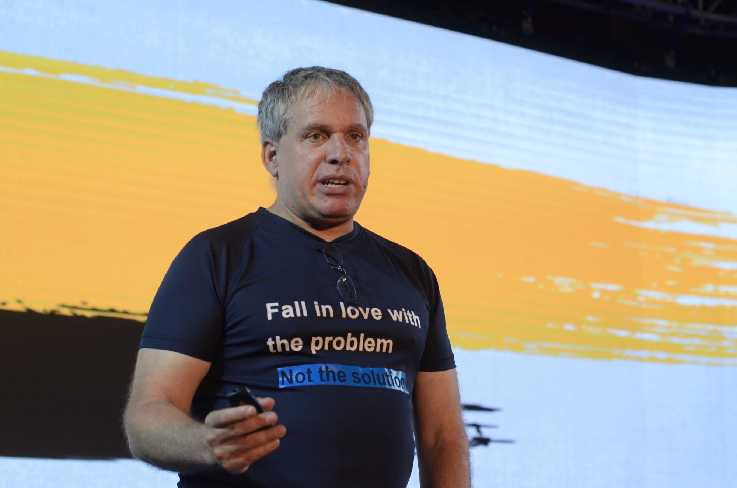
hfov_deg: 27.0
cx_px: 368
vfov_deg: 18.1
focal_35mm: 75
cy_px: 244
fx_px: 1532
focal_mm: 50
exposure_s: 1/200
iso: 1600
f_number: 3.5
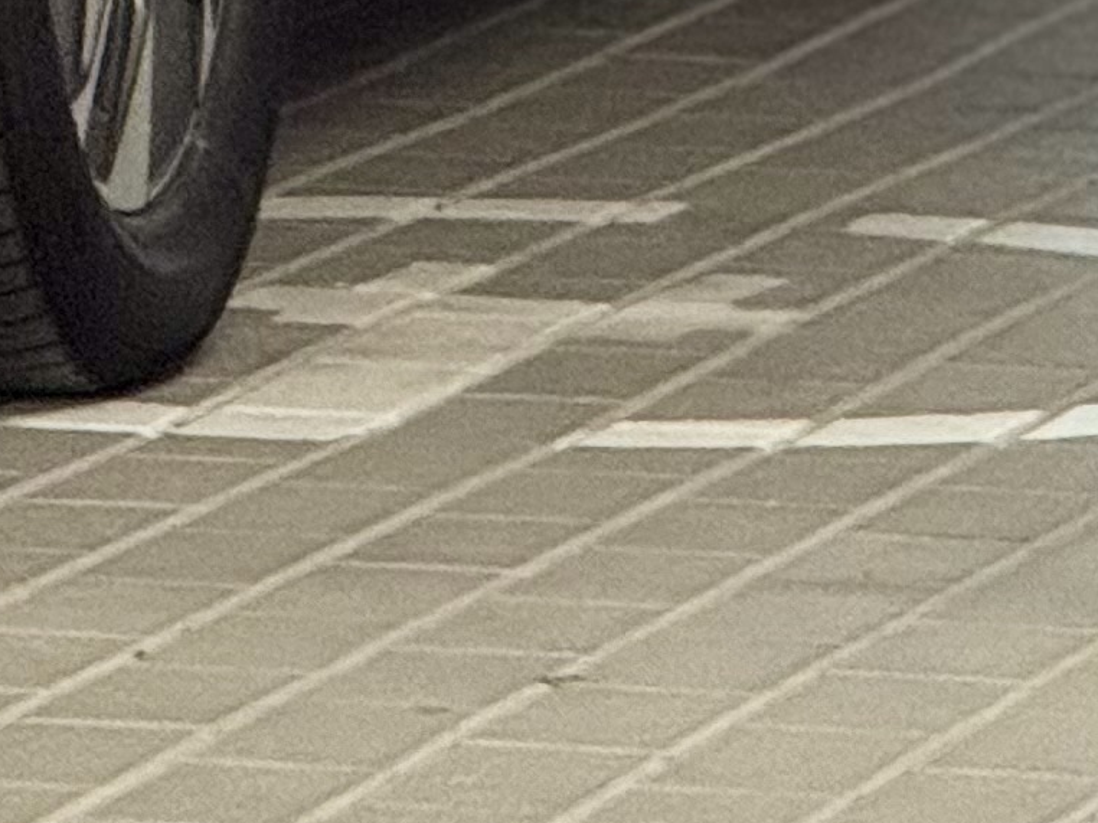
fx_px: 20135
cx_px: -1173
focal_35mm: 635
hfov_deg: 3.1
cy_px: -1289
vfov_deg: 2.3
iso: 250
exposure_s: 1/50
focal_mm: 15.66
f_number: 2.8
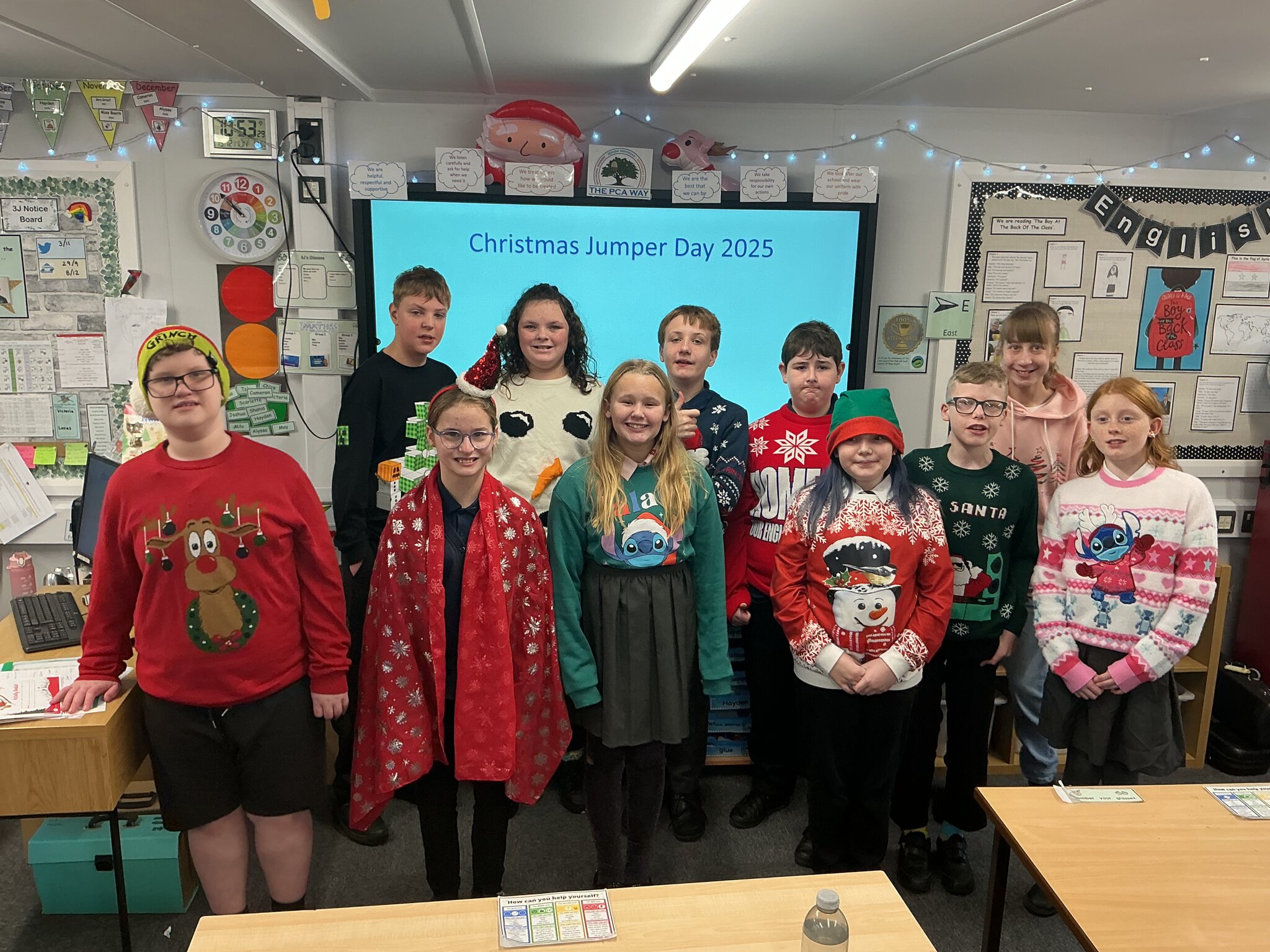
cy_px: 476
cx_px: 635
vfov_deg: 48.2
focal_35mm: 29
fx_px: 1064
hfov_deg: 61.7
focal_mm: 3
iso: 40
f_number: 1.8
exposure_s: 1/50
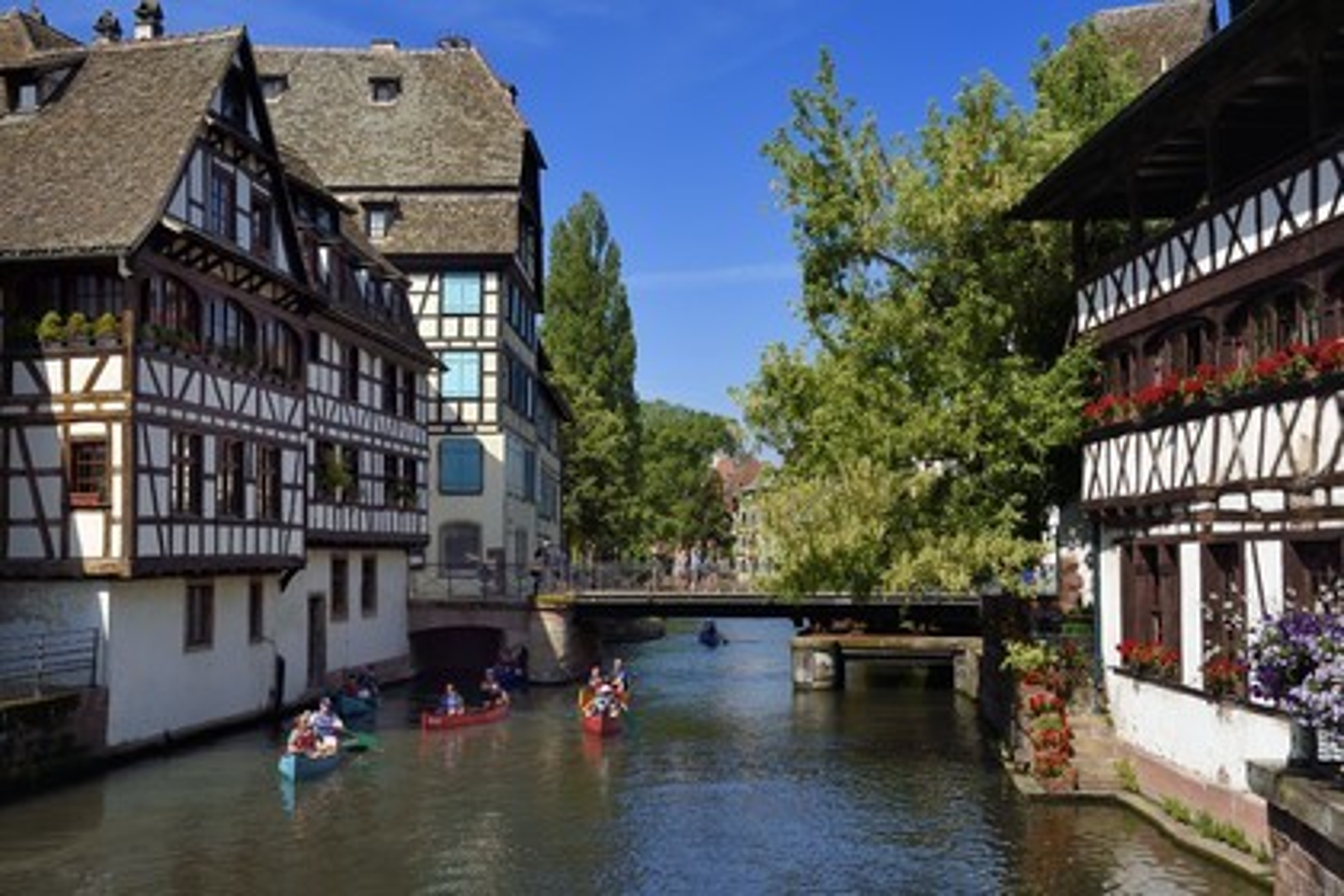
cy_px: 448
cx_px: 672
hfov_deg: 46.4
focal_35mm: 42
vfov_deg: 31.9
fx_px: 1568
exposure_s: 1/250
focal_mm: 42
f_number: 13
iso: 200
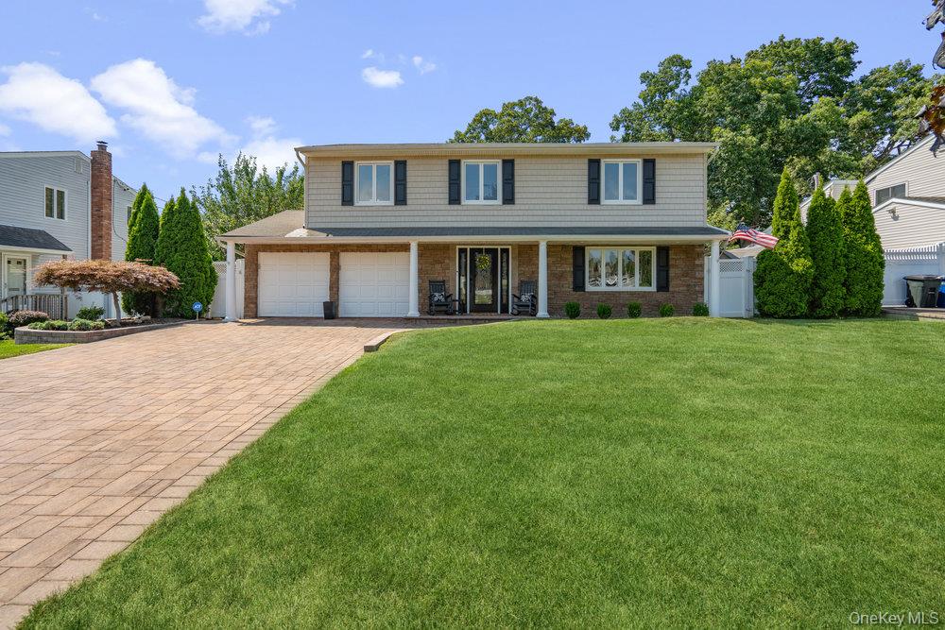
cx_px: 472
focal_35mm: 16
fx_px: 420
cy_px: 315
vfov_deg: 73.8
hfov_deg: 96.7
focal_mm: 16
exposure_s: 1/200
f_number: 5.6
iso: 64
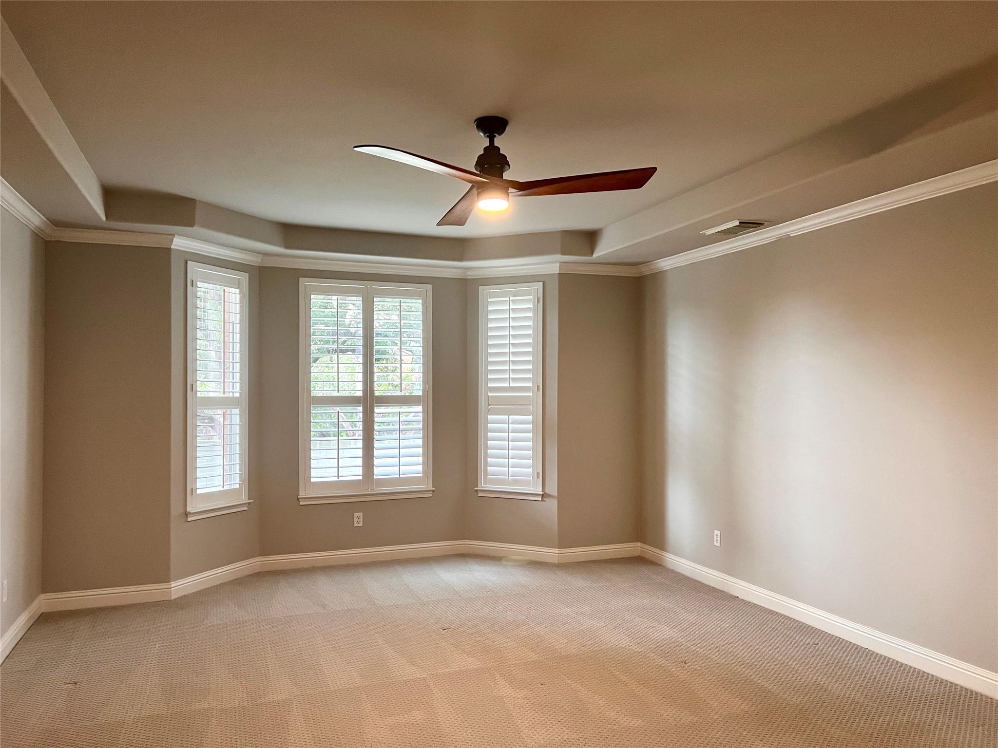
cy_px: 374
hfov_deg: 67.3
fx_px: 750
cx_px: 499
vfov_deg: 53.1
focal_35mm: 26
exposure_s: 1/60
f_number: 1.5
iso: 250
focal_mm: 5.7
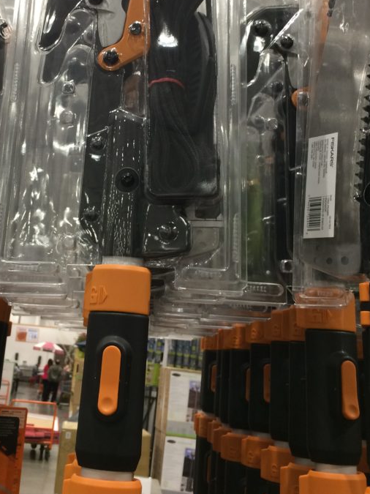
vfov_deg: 42.0
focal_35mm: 44
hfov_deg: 32.6
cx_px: 119
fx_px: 627
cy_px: 141
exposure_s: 1/30
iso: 80
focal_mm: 4.15
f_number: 2.2
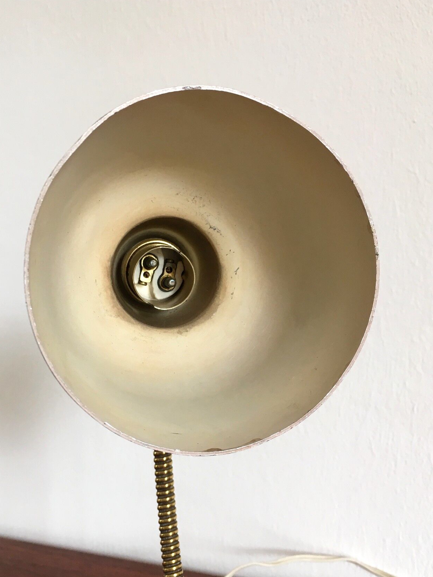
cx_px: 198
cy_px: 316
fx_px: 584
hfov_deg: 40.7
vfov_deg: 52.5
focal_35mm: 35
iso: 32
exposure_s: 1/33
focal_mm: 4.15
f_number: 2.2
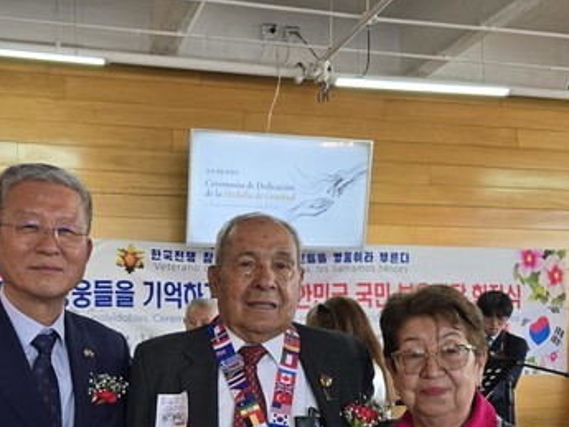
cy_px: 315
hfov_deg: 46.0
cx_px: 188
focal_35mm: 40
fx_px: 658
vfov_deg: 35.3
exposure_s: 1/120
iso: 125
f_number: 1.7
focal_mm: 6.3
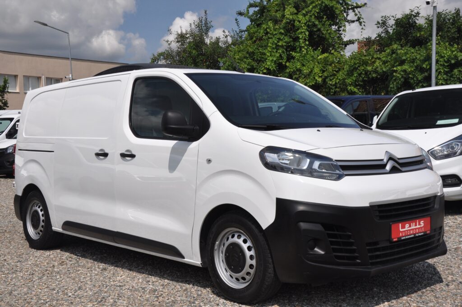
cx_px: 231
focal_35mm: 45
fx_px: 577
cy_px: 154
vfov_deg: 29.8
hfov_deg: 43.7
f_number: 11
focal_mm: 30
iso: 500
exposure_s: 1/500
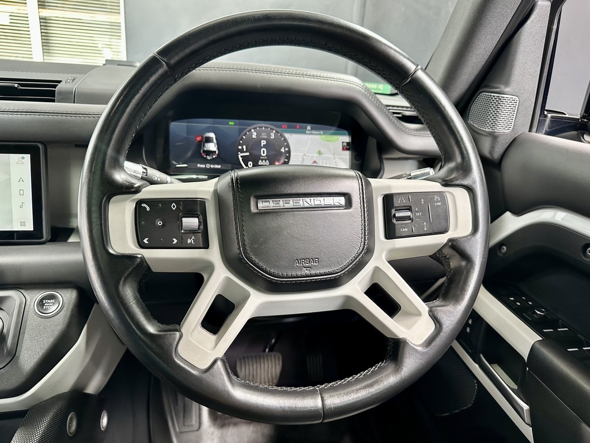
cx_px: 295
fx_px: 409
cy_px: 222
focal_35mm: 24
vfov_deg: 56.8
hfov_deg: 71.6
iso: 250
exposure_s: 1/60
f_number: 1.78
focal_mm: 6.86
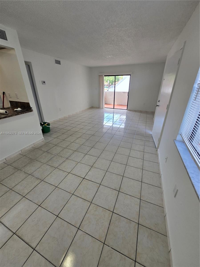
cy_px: 134
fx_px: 100
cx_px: 100
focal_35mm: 13
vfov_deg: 106.2
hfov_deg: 89.9
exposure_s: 1/60
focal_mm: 1.7
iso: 32
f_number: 2.2
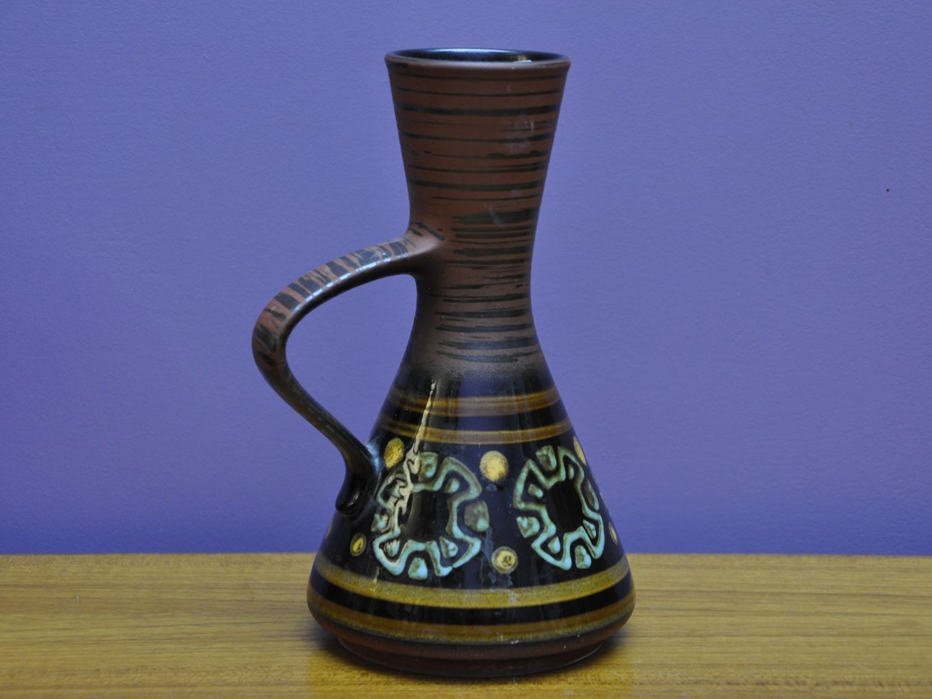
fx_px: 2477
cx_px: 489
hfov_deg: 21.3
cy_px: 349
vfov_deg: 16.1
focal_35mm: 92
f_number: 5
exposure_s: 1/3
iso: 800
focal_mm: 56
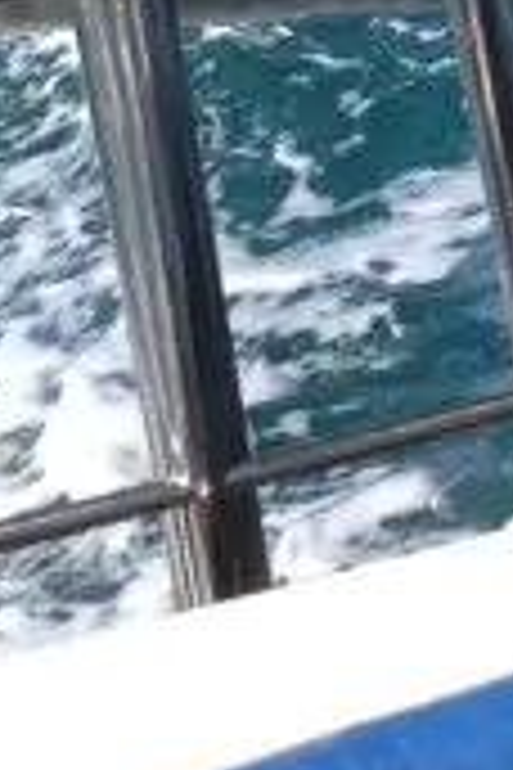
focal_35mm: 170
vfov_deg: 11.7
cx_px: 1197
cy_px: -293
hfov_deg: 7.6
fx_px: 3633
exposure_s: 1/1374
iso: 80
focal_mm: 4.28
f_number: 2.4
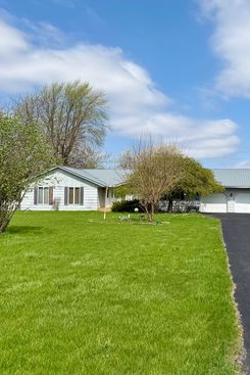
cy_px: 189
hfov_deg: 38.3
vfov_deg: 55.8
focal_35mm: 34
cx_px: 174
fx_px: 354
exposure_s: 1/6711
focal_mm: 6.76
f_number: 1.78
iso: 80
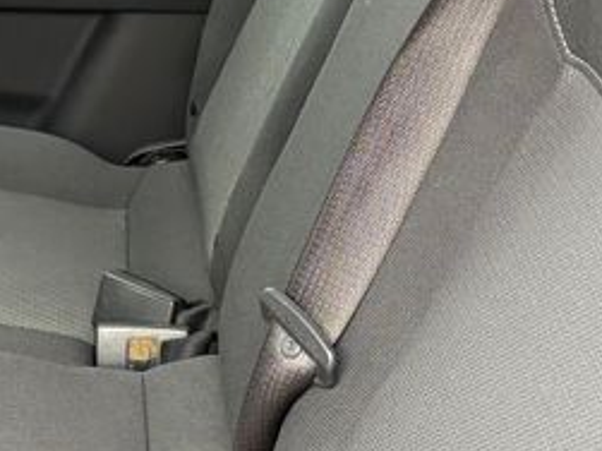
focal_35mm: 106
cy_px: 461
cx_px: -156
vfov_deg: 13.7
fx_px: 1843
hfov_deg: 17.5
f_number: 1.6
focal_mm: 5.96
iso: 200
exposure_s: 1/60
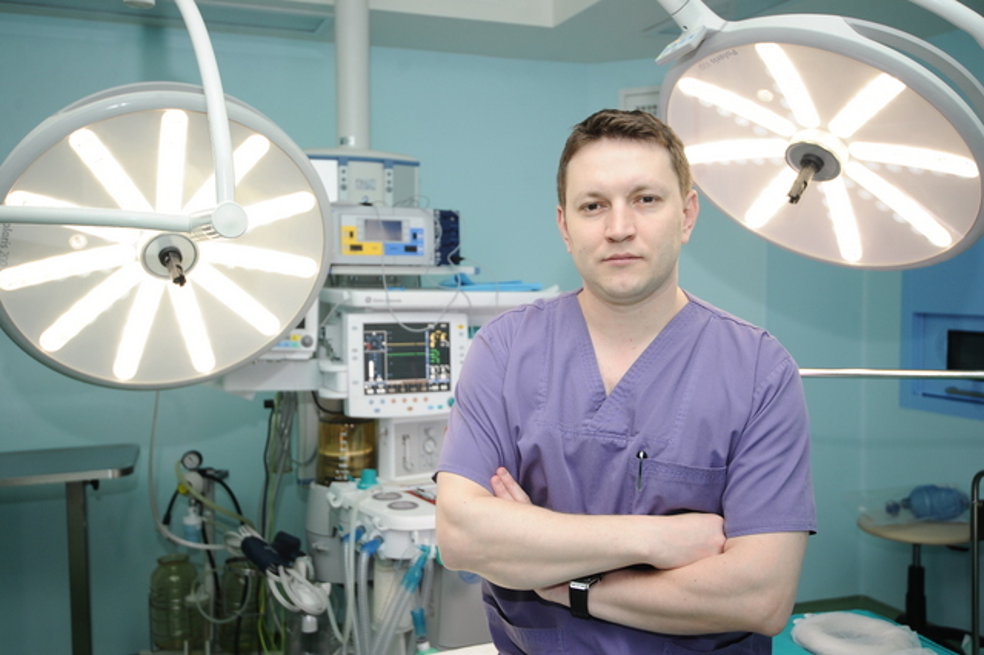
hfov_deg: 54.5
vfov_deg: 37.8
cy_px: 328
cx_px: 492
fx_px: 956
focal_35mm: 35
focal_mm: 35
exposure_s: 1/20
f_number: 4
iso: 640
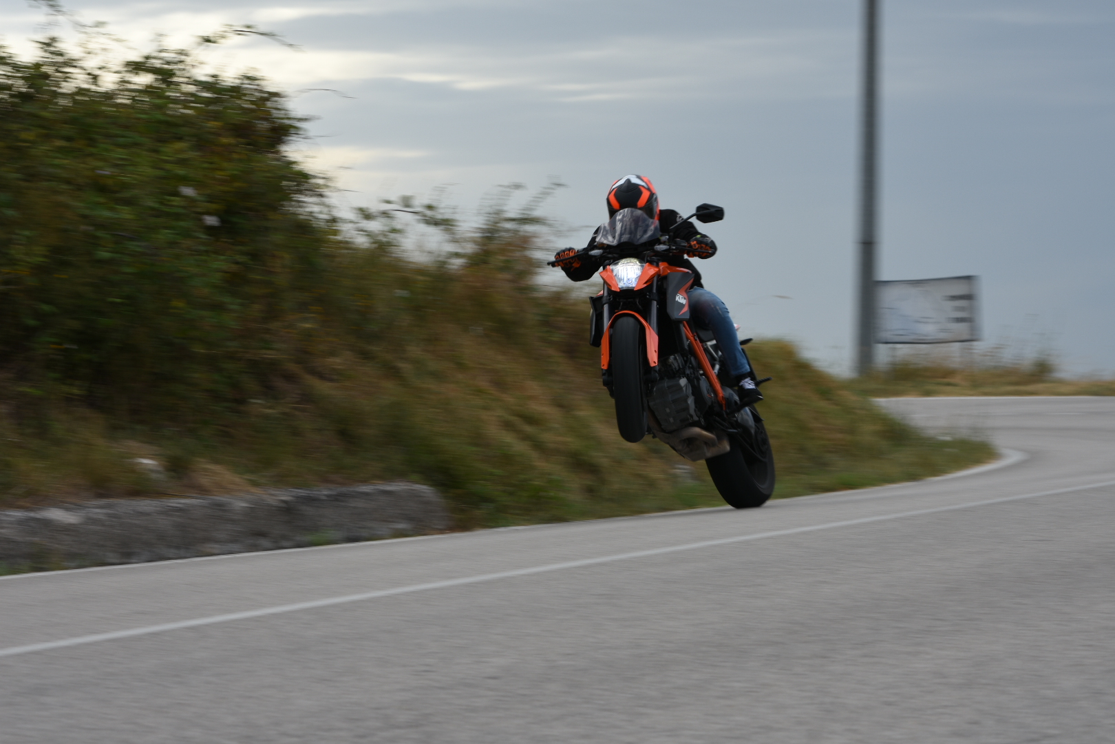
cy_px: 372
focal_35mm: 129
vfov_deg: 10.6
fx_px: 3995
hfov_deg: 15.9
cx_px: 558
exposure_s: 1/100
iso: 100
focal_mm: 86
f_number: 11
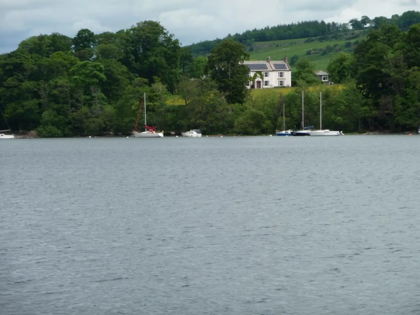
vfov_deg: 8.7
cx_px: 210
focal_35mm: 170
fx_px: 2063
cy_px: 158
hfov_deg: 11.6
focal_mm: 29.1
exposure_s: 1/640
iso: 100
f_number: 4.8
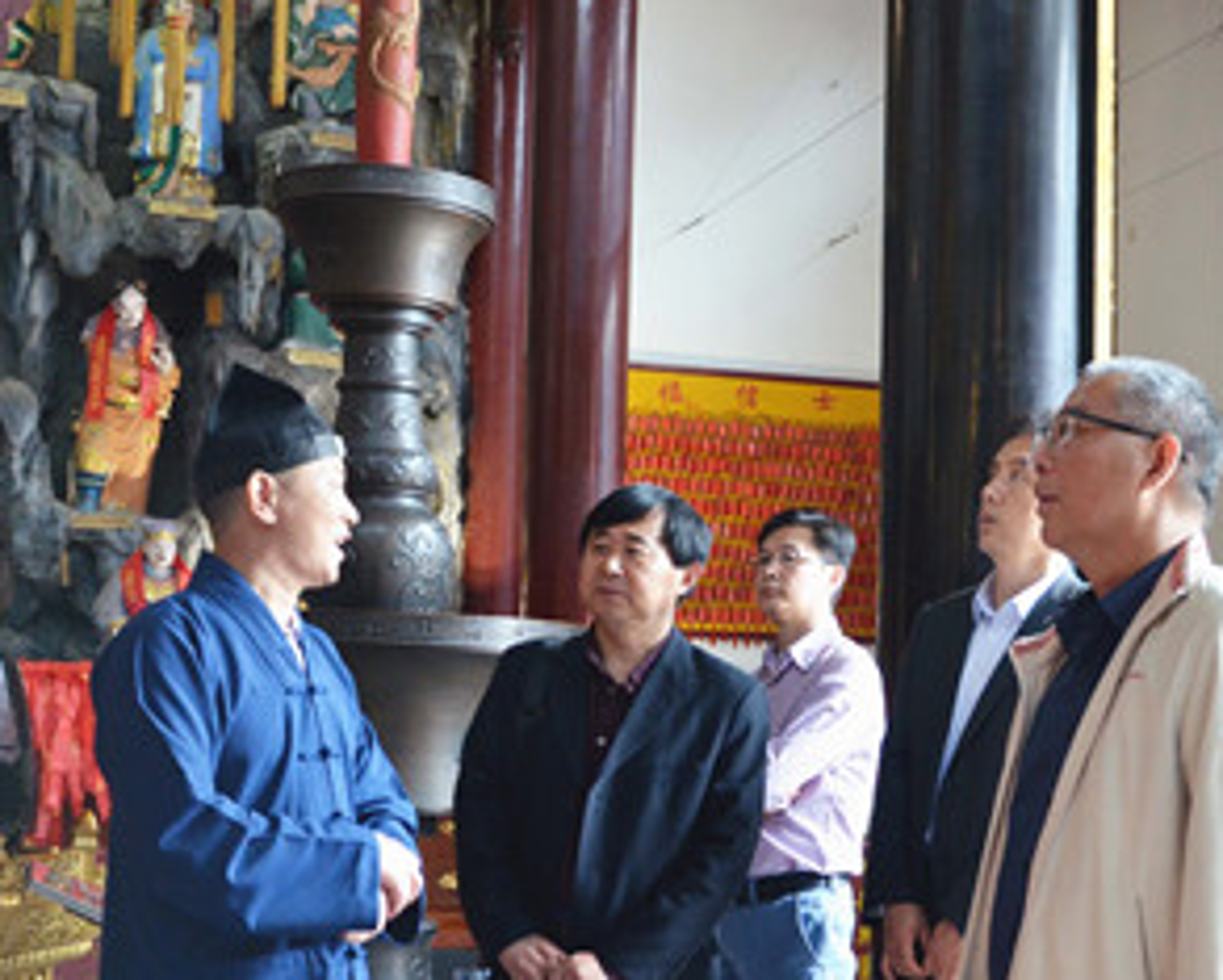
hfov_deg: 30.9
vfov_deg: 25.4
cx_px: 913
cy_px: 599
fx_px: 2173
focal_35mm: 60
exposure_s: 1/30
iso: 1000
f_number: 3.8
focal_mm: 24
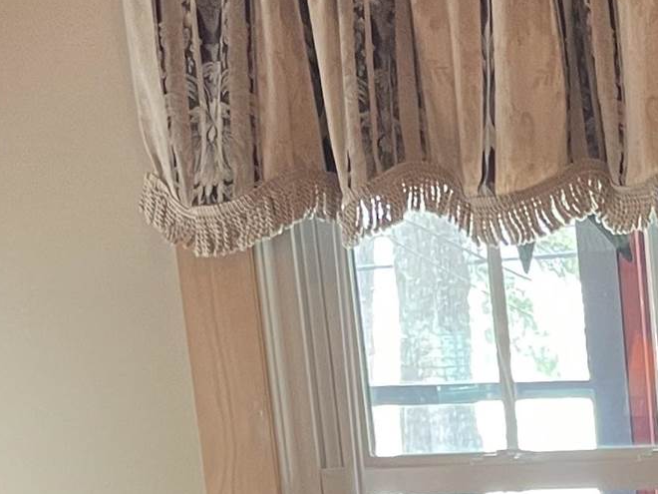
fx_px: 2300
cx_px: 1092
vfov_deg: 11.5
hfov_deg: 14.7
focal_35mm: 121
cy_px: 825
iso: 200
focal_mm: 4.2
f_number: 1.6
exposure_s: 1/60
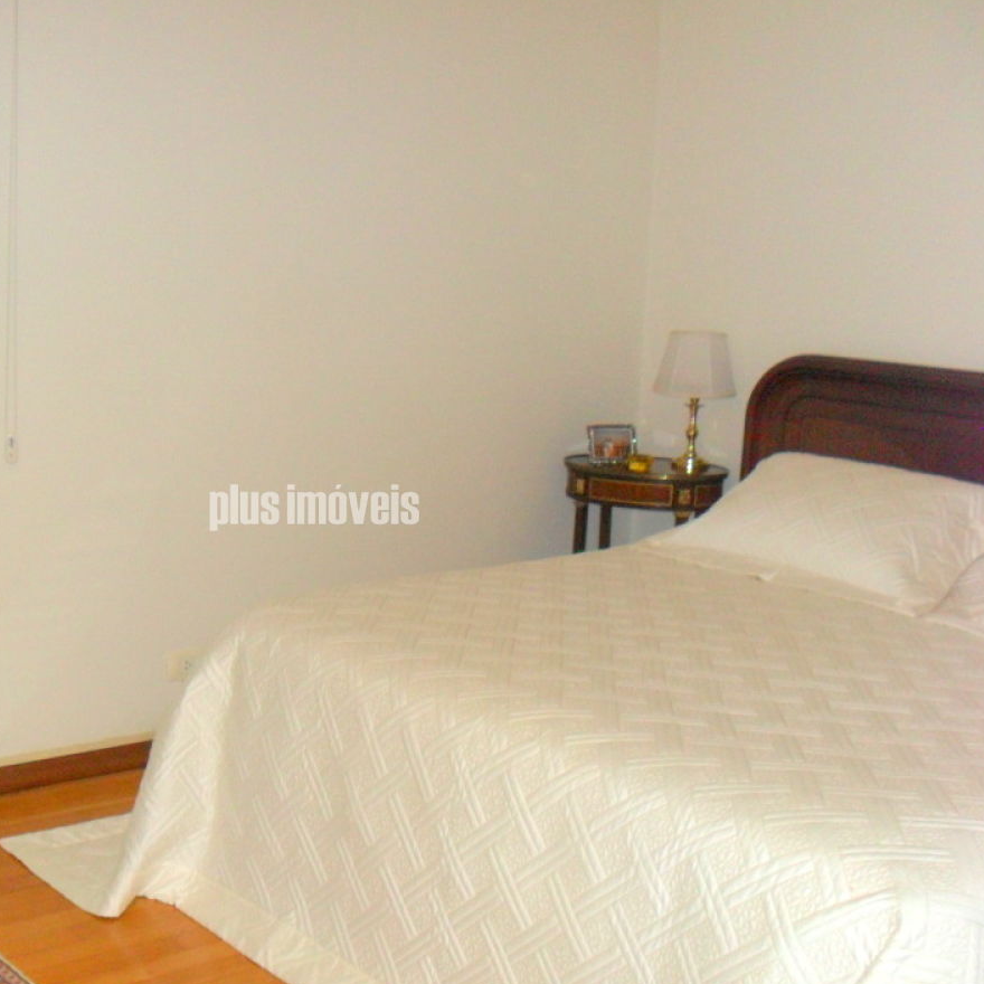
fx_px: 1447
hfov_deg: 37.1
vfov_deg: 37.5
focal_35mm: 45
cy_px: 508
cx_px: 314
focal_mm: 6.3
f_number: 3
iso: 200
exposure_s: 1/45
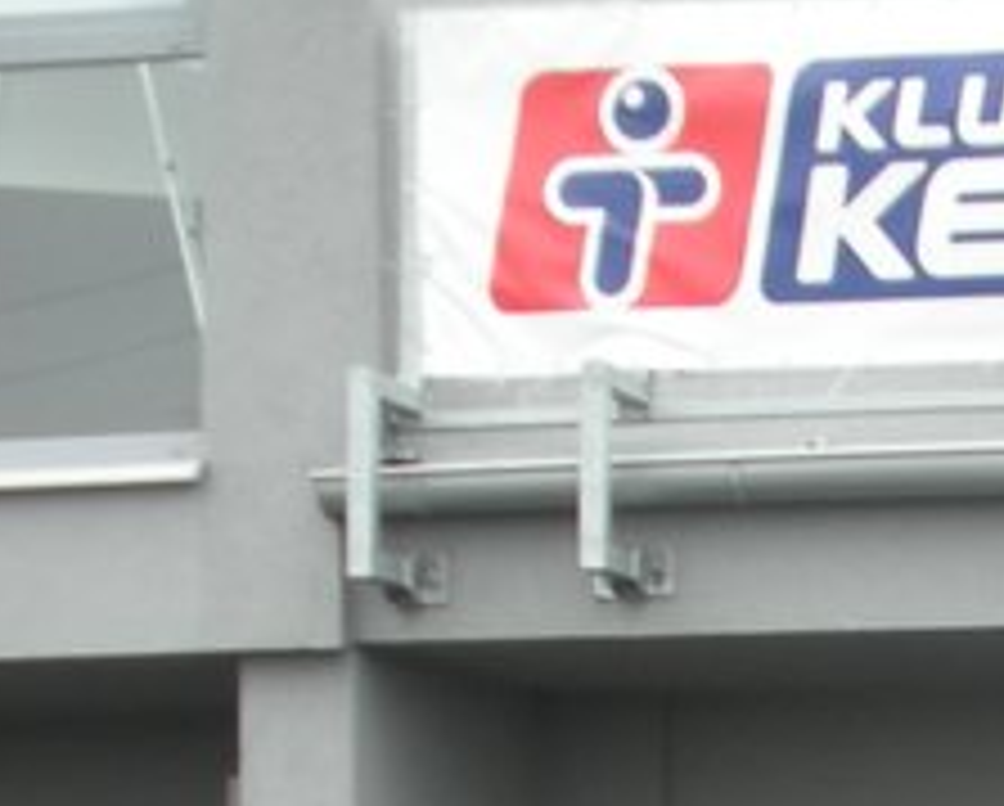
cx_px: 1567
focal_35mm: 153
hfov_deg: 11.9
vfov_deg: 9.5
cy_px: 1571
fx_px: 4552
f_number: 3.5
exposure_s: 1/84.2
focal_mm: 6.3
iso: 64
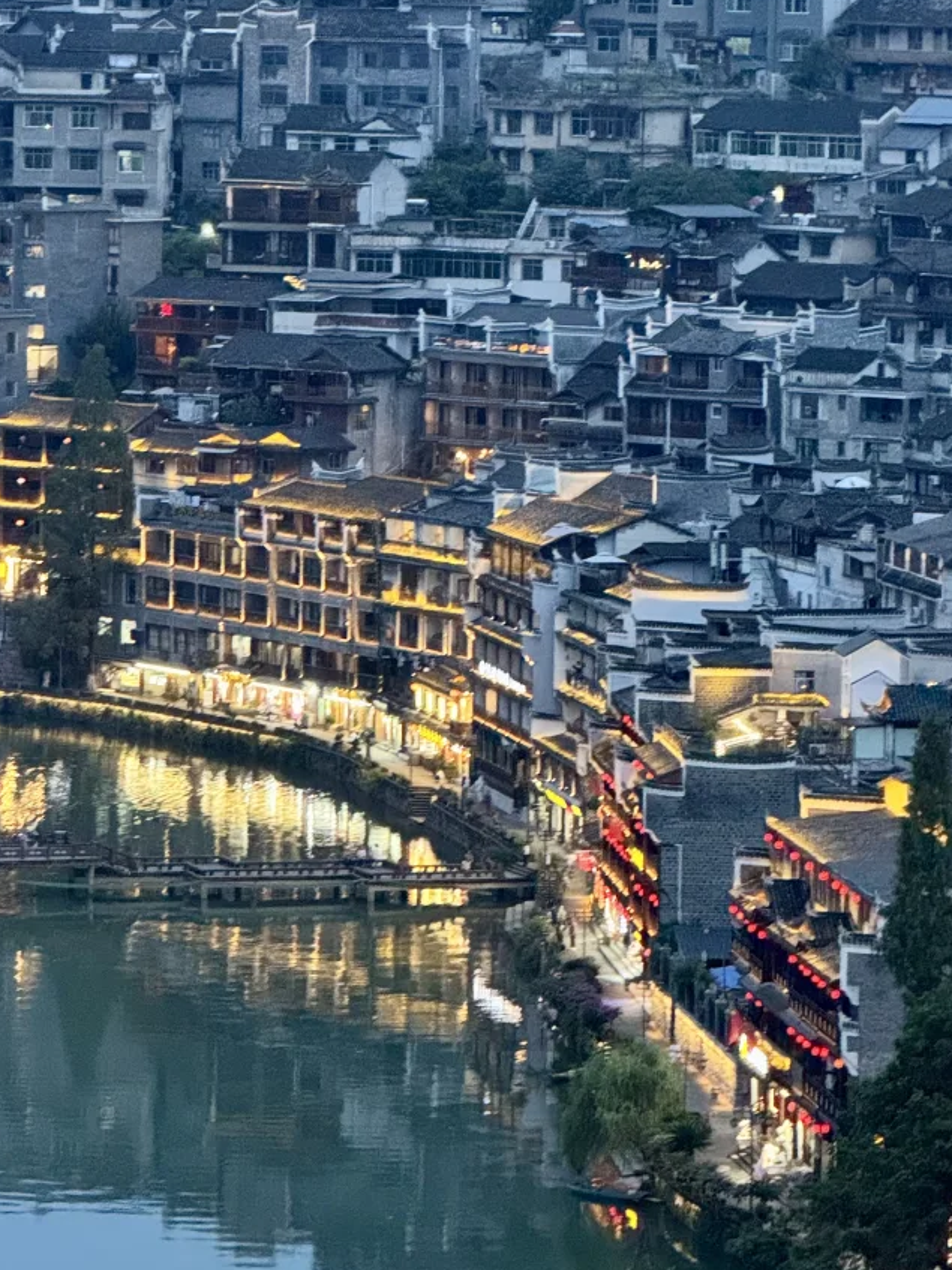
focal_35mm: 204
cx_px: 222
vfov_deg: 9.7
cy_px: 241
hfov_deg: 7.3
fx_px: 7482
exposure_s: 1/40
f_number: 2.8
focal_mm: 15.66
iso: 1250
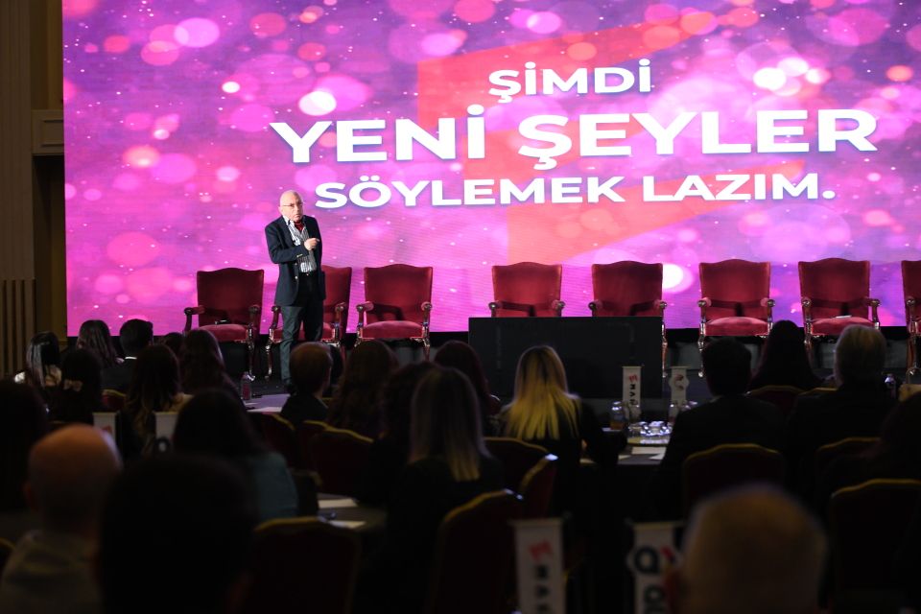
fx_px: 1791
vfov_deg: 19.5
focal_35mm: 70
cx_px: 460
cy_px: 307
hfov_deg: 28.8
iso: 3200
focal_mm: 70
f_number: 2.8
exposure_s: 1/160
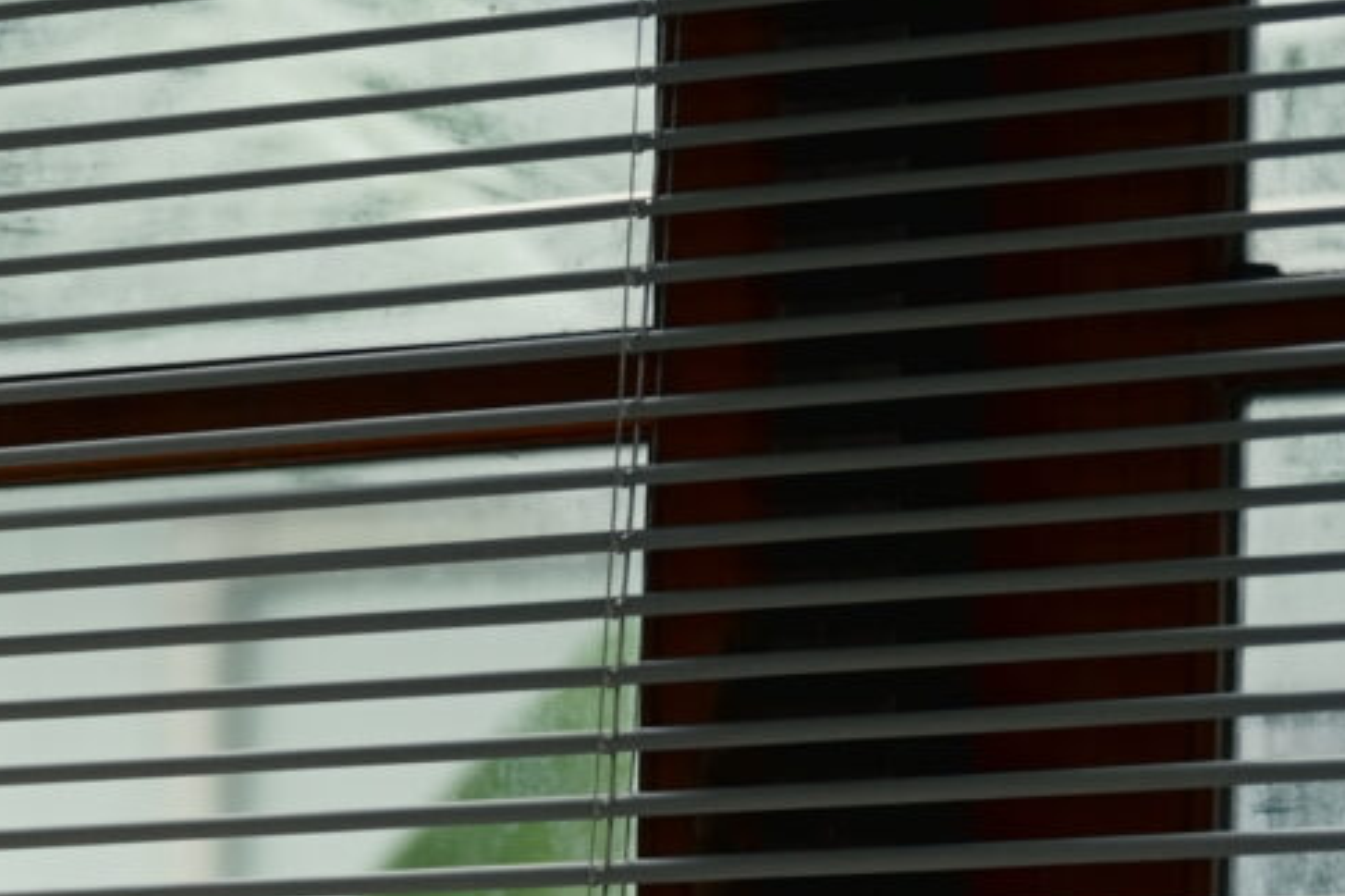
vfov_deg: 5.0
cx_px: -1168
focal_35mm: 264
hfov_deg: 7.5
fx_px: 9859
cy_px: 2323
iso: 400
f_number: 2.5
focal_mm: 50
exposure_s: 1/500
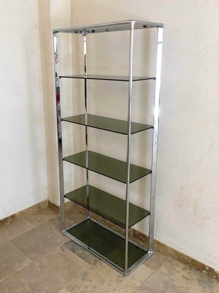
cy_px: 146
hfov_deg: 48.2
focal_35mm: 29
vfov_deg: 61.7
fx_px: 245
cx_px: 110
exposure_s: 1/33
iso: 125
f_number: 2.2
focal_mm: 4.15
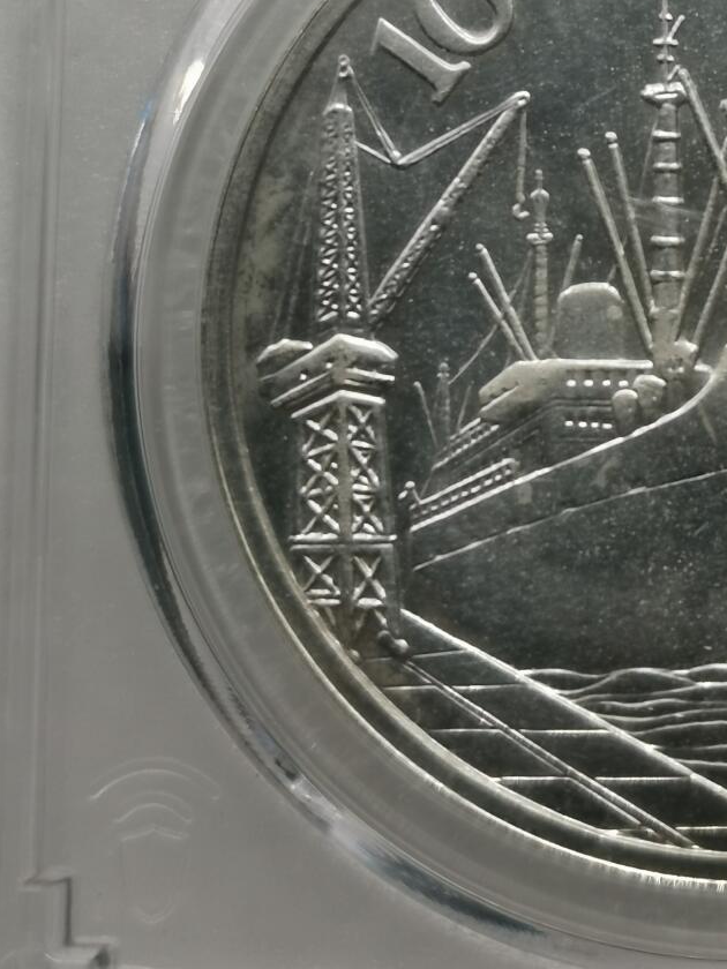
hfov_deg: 13.9
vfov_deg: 18.5
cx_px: 740
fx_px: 2940
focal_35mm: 105
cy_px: 134
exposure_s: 1/146
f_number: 1.6
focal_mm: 5.56
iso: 50
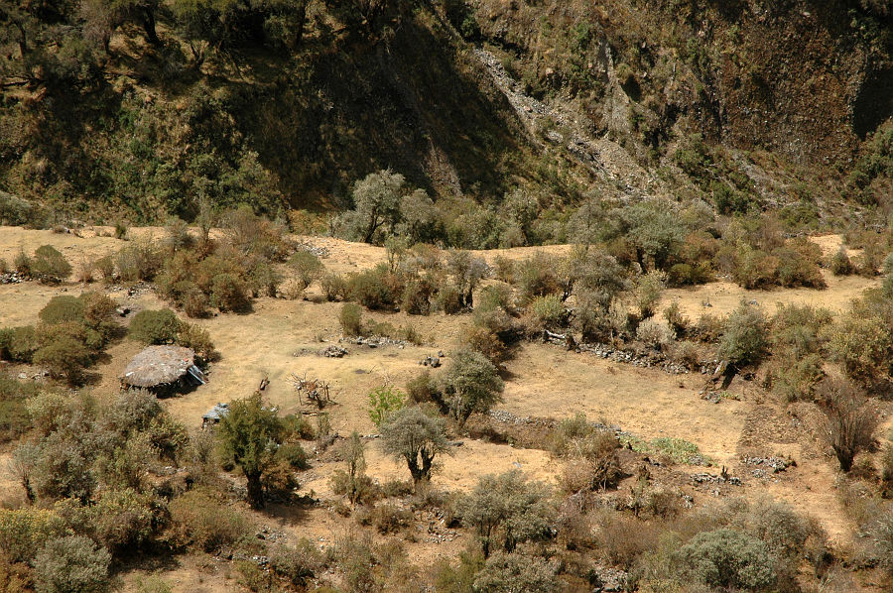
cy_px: 296
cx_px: 446
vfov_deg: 13.0
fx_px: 2602
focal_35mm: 105
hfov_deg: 19.5
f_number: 9
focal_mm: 70
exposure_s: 1/320
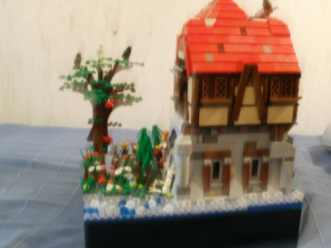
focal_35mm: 44
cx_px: 166
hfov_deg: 42.9
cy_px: 124
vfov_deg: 32.9
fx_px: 421
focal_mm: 7.7
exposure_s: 1/2
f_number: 4
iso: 125
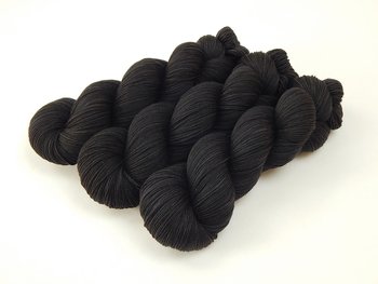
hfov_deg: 43.8
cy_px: 142
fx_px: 470
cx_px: 189
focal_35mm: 43
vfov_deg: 33.6
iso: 125
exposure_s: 1/20
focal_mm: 7.7
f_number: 3.6
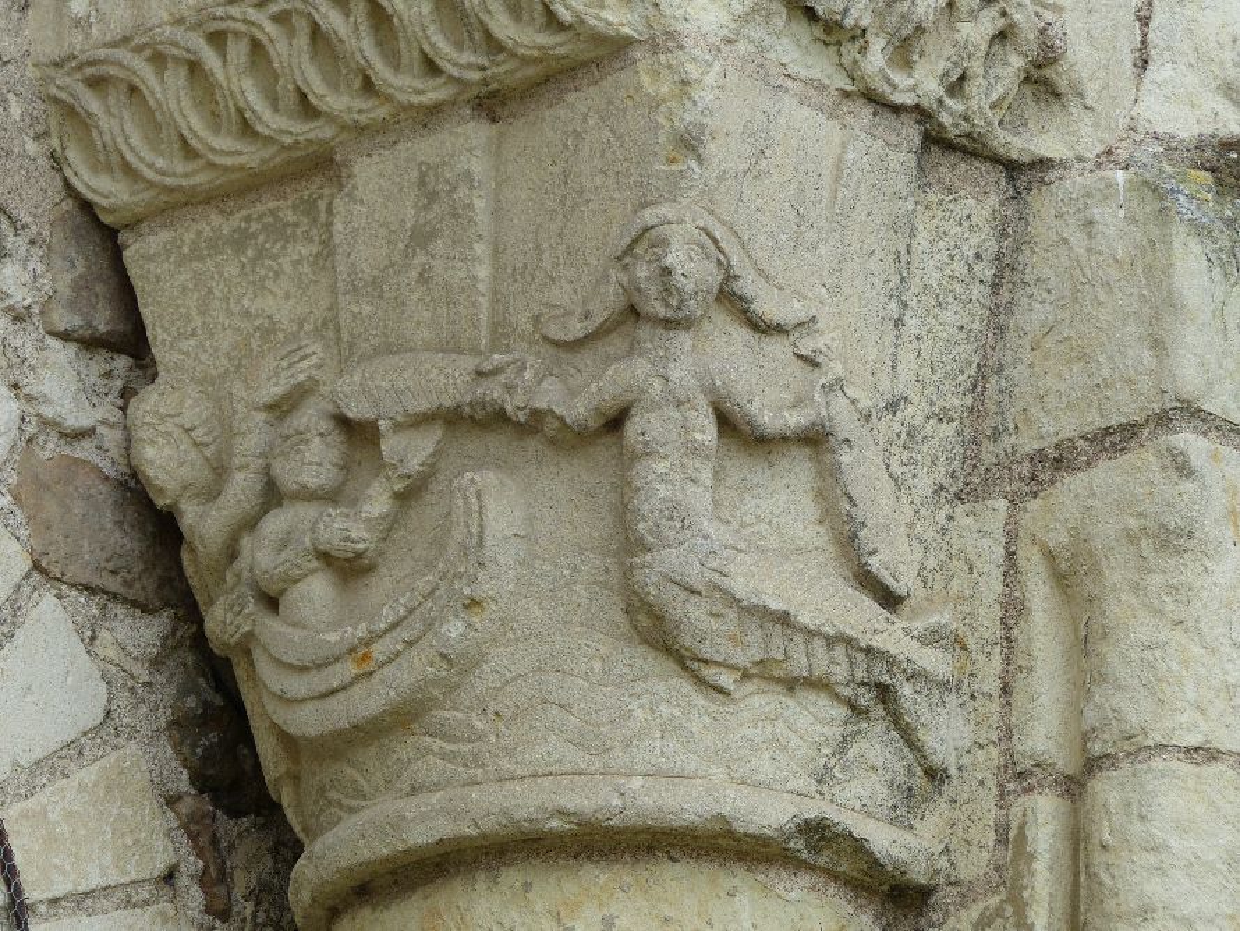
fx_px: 15873
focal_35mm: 443
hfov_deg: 4.5
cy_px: 466
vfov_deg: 3.4
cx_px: 620
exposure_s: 1/320
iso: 100
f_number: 4
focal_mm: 79.8
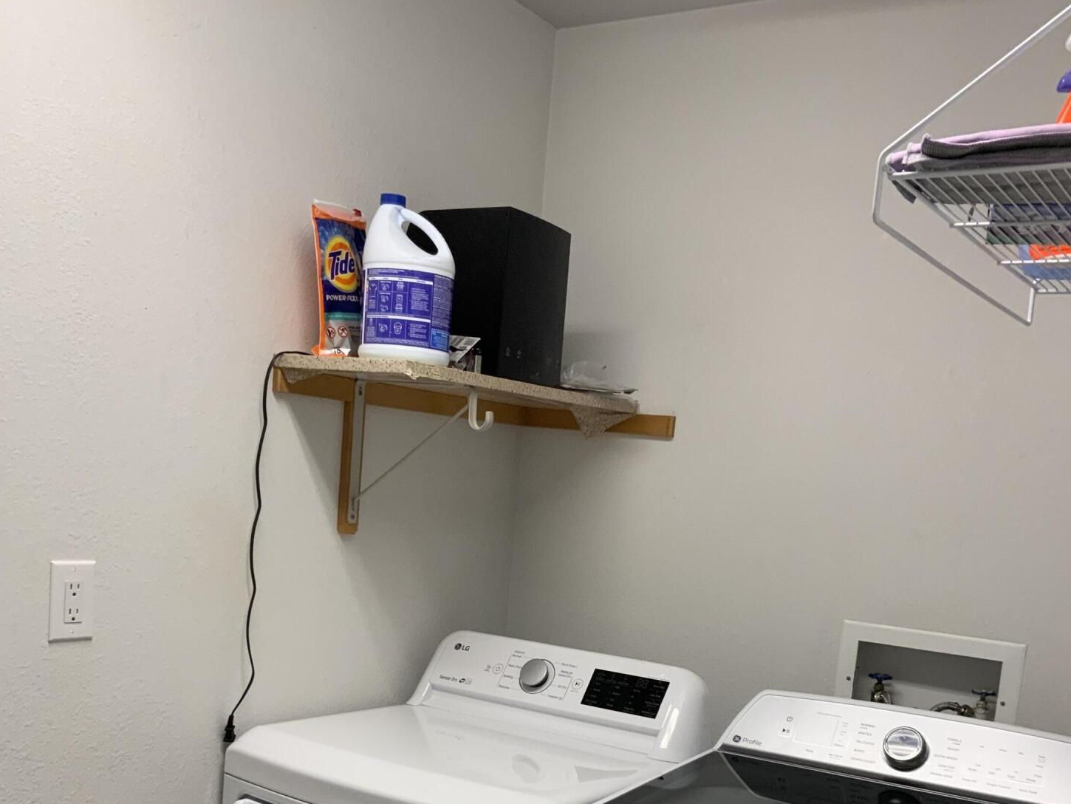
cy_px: 653
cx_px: 545
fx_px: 1238
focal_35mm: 40
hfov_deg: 46.8
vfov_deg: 34.8
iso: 50
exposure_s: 1/120
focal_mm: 3
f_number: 1.8
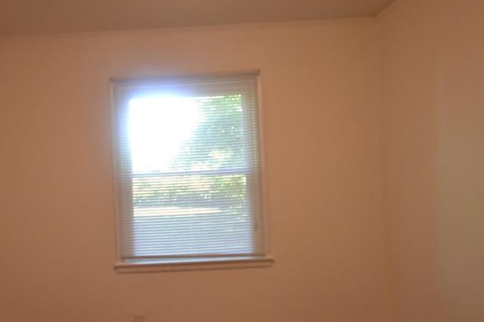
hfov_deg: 68.0
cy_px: 184
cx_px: 172
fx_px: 349
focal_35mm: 26
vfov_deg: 49.3
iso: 1000
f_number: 4
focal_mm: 10
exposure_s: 1/60
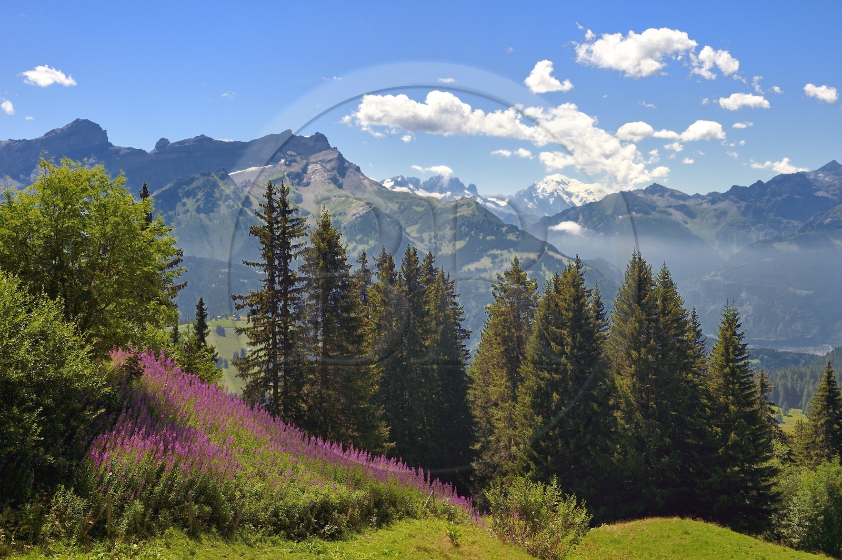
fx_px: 1122
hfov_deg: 41.1
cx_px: 421
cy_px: 280
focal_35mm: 48
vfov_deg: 28.0
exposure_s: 1/250
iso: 200
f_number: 14
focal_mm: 48
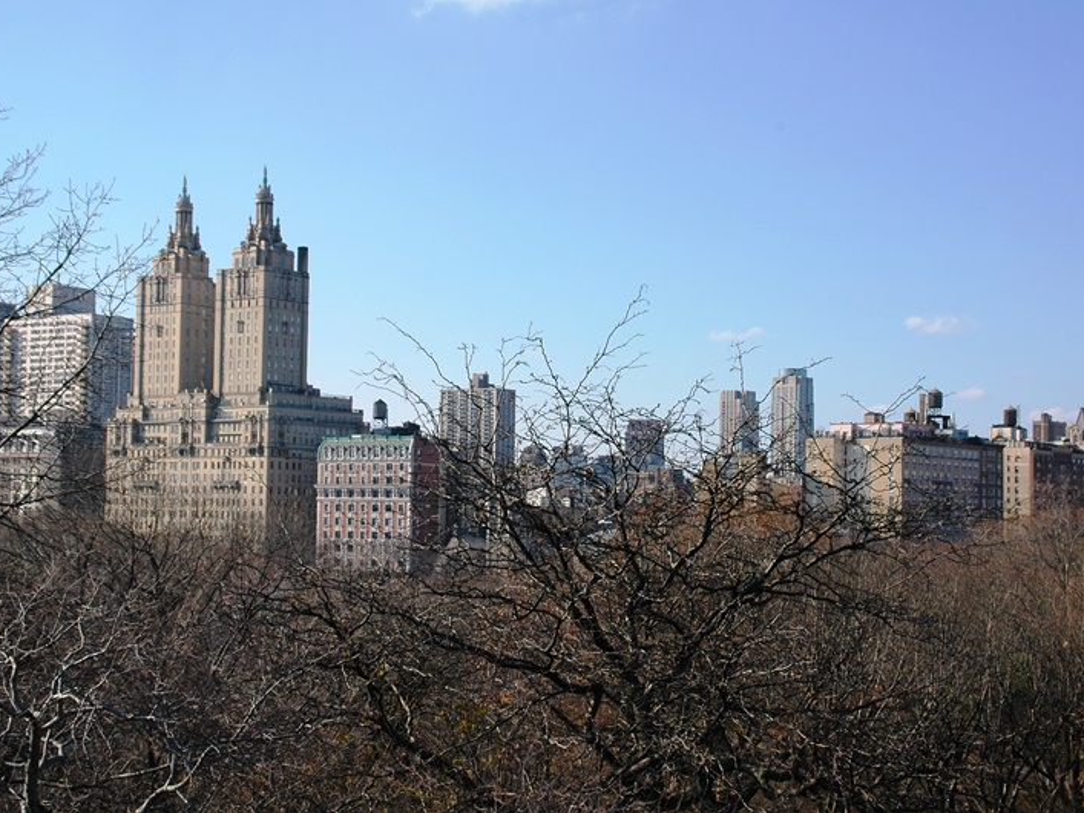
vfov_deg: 23.6
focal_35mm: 62
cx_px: 521
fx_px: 1941
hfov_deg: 31.2
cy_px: 406
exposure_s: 1/250
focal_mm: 38
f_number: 10
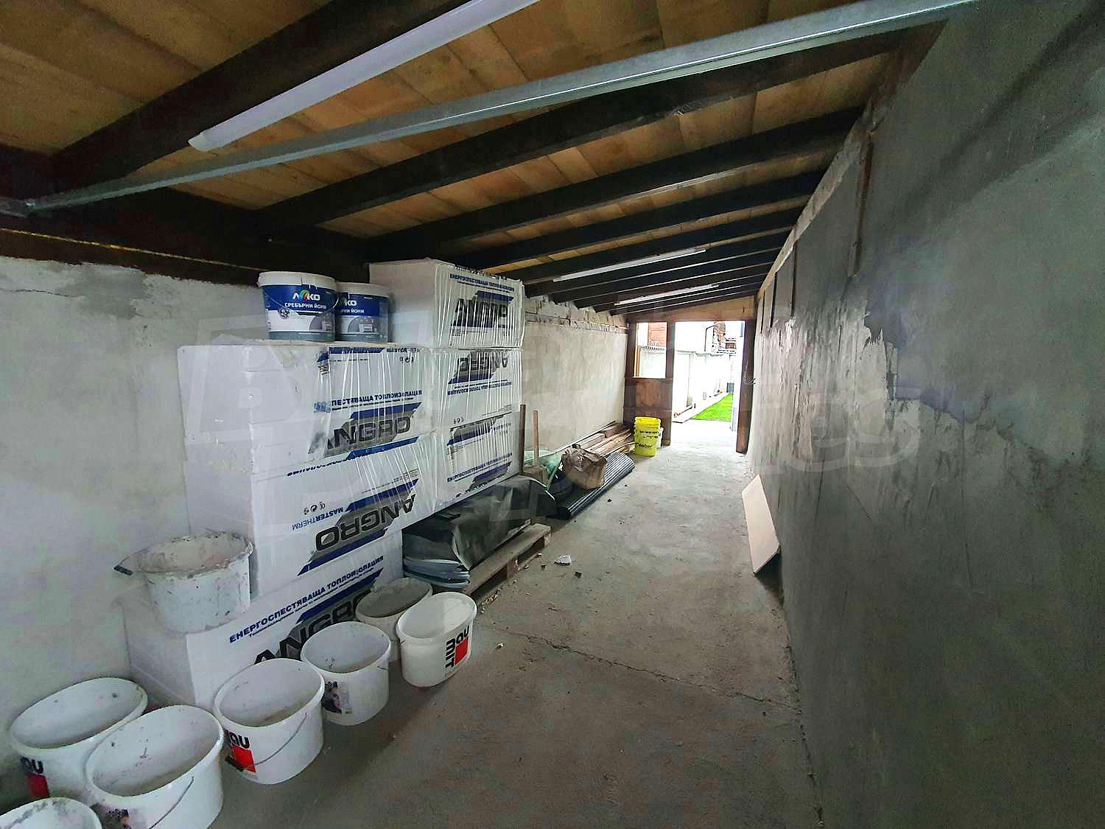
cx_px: 552
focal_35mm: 13
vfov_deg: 89.9
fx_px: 415
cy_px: 414
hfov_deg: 106.2
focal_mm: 1.8
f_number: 2.2
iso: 800
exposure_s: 1/33
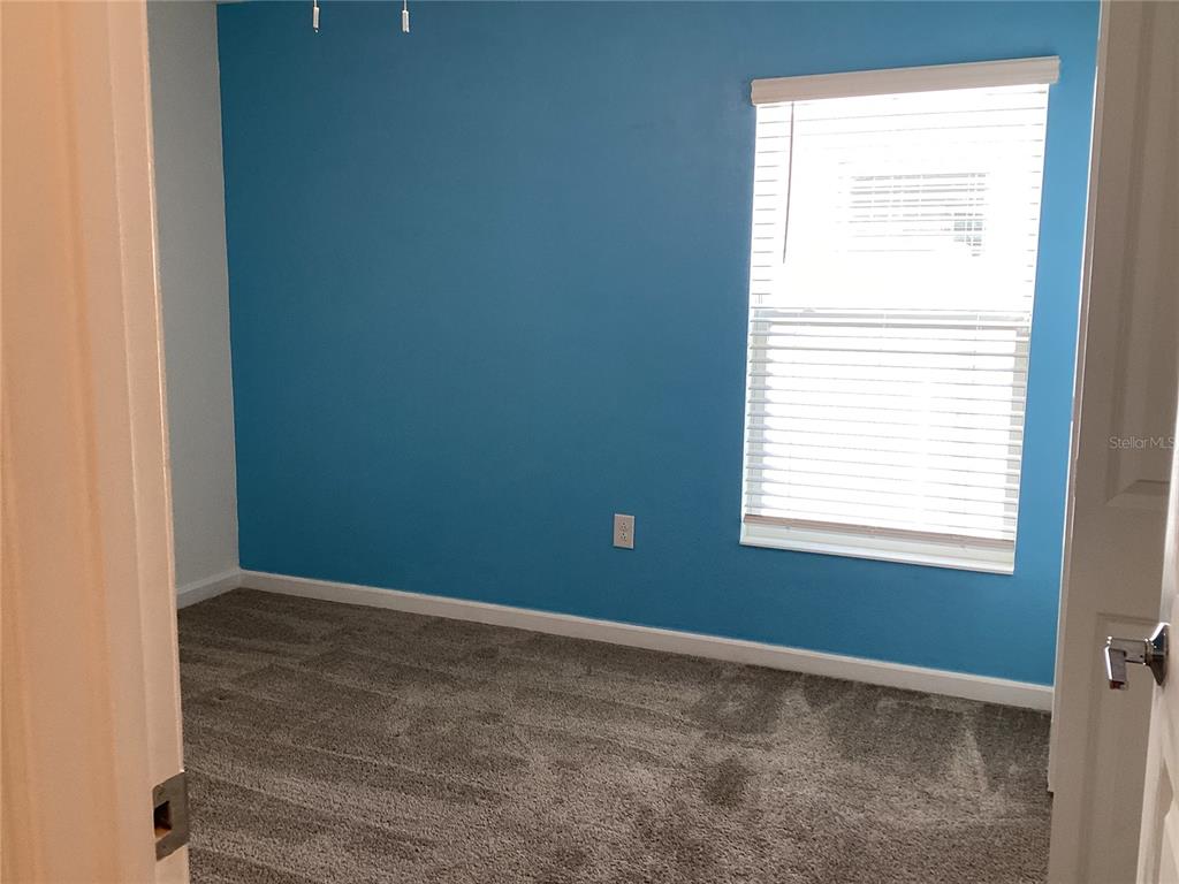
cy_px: 442
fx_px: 1056
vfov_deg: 45.4
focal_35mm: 31
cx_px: 590
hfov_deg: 58.4
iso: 64
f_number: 2.4
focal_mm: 3.3
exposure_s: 1/60
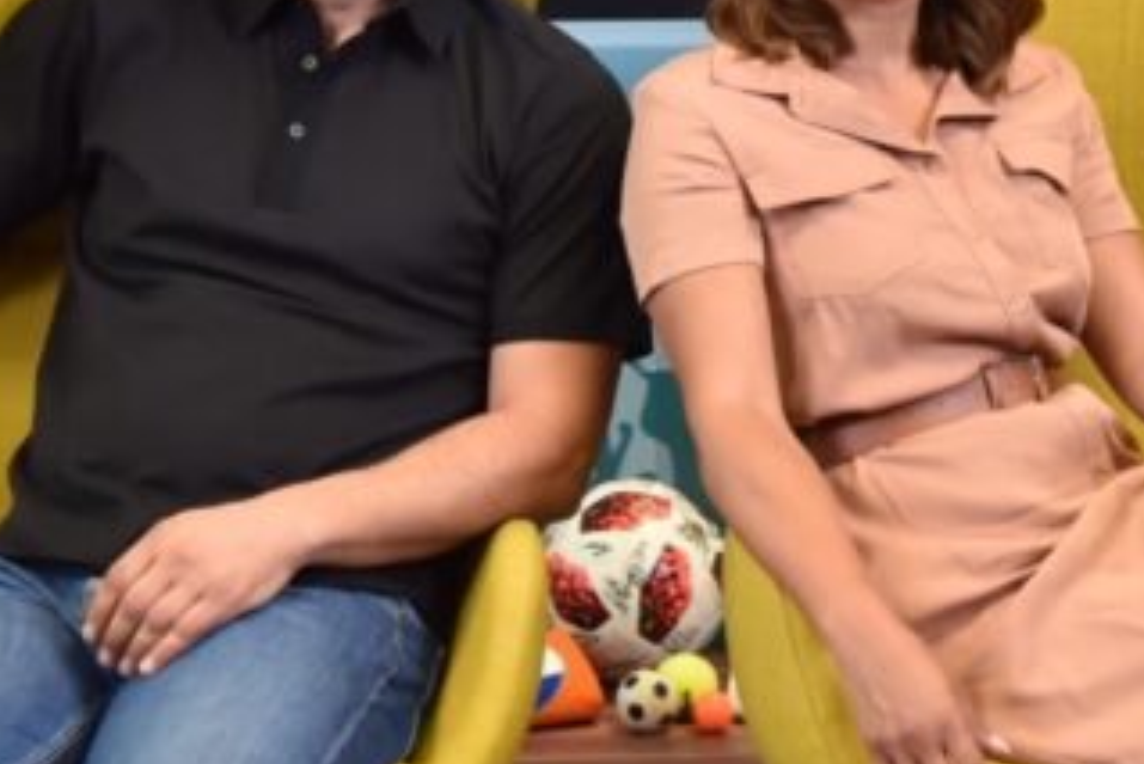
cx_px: 728
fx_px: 2988
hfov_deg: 21.6
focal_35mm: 94
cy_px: 179
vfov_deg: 14.5
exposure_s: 1/320
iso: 1600
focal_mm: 50
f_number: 4
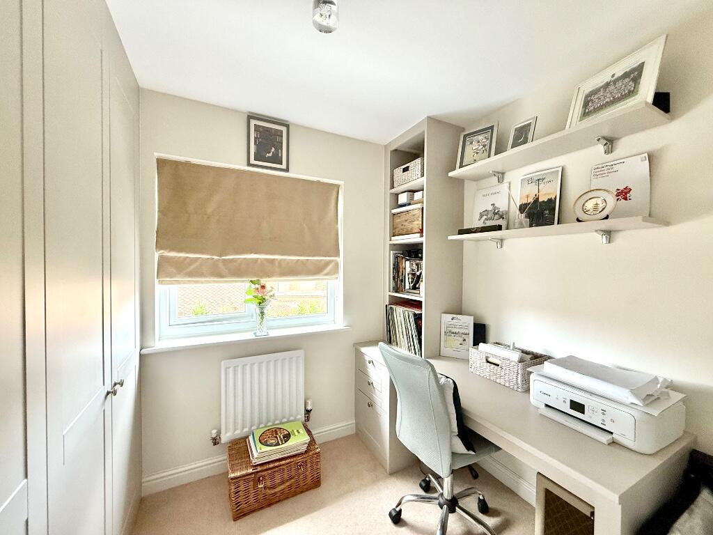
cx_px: 356
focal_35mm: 14
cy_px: 268
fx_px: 288
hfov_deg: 102.1
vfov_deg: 85.7
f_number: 2.2
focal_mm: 2.22
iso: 320
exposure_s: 1/63
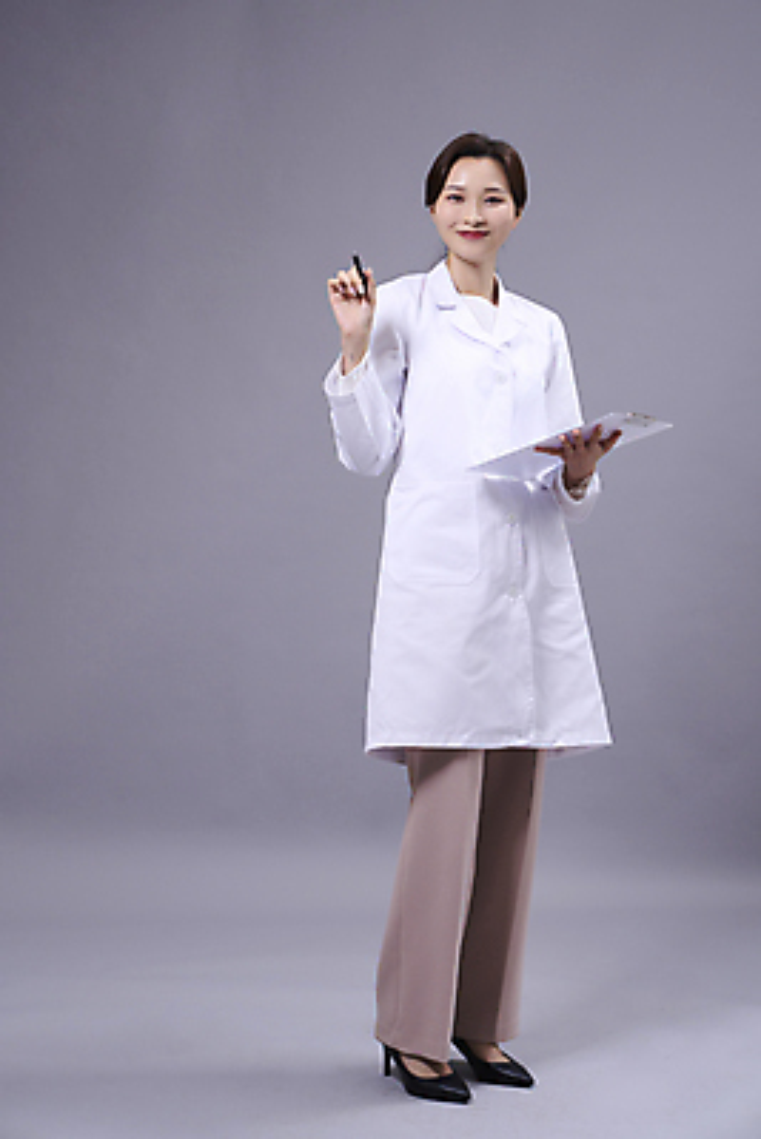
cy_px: 570
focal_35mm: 70
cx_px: 380
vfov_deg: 28.8
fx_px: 2217
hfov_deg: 19.5
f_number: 5.6
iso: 160
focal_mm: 70
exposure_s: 1/125
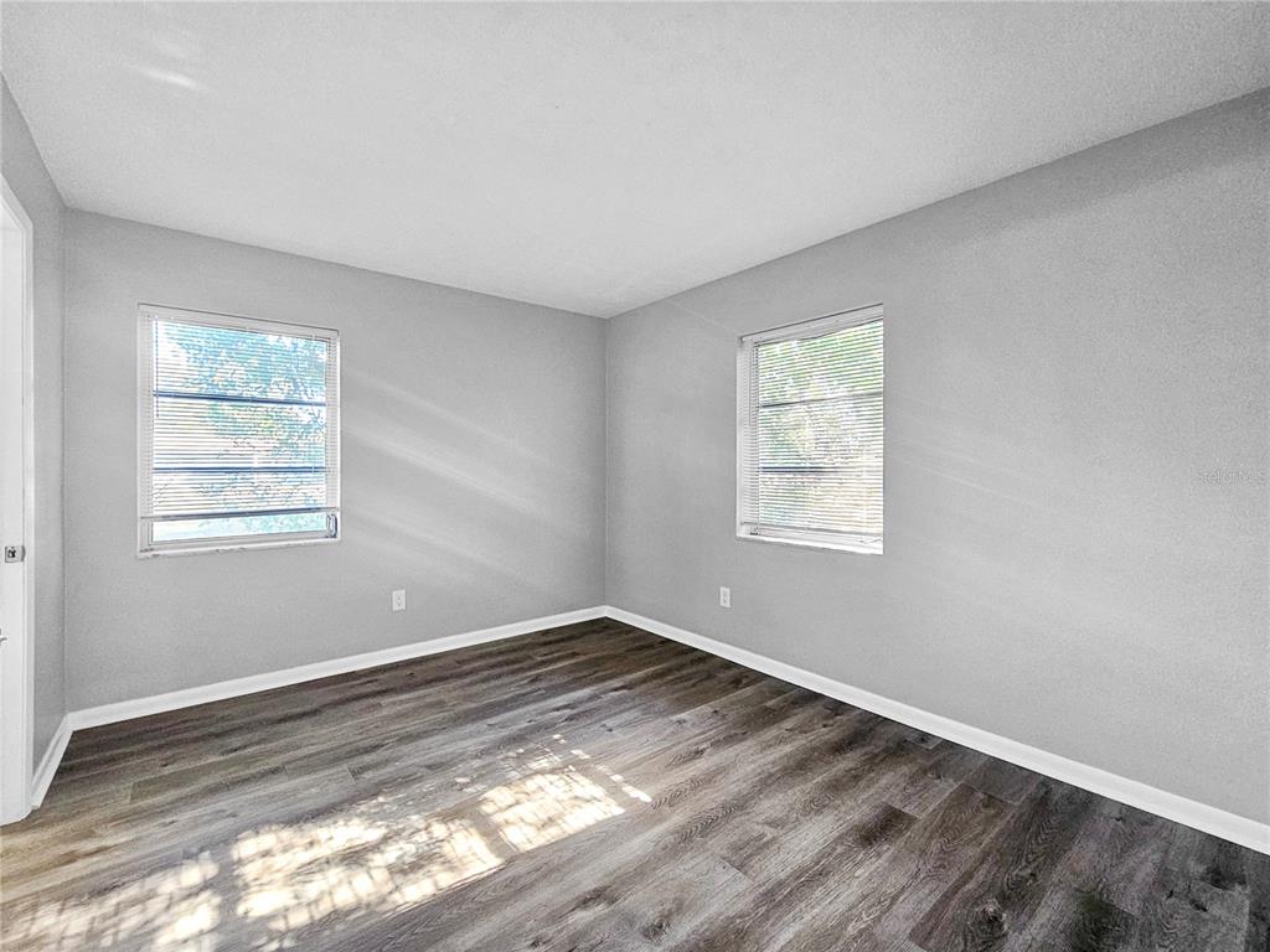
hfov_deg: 106.2
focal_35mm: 13
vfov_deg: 89.9
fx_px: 477
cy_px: 476
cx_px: 635
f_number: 2.2
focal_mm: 2.2
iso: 320
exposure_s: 1/30
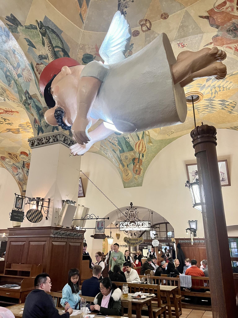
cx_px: 119
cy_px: 159
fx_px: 238
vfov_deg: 67.3
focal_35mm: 26
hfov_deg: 53.1
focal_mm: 5.7
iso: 400
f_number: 1.5
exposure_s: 1/50
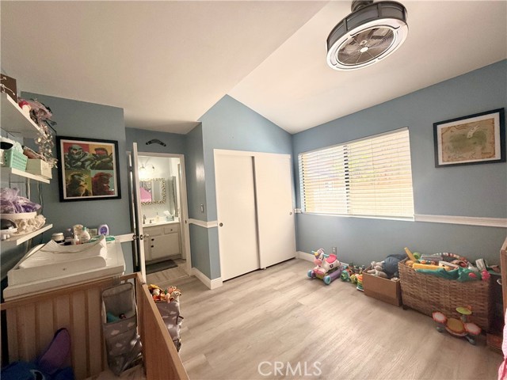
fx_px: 205
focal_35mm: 14
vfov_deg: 85.7
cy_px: 190
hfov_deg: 102.1
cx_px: 254
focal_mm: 2.22
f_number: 2.2
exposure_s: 1/120
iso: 100
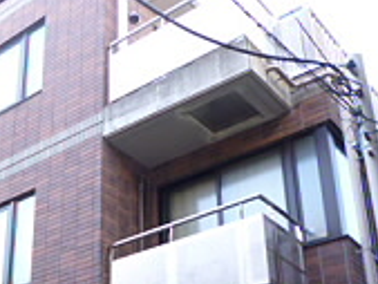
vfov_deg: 23.5
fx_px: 667
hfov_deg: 30.4
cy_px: 249
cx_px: 47
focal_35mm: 61
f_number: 2.5
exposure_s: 1/100
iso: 100
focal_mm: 4.3
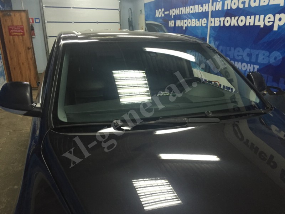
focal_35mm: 29
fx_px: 239
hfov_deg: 61.7
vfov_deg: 48.2
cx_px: 142
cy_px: 107
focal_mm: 4.15
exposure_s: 1/33
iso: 160
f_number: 2.2
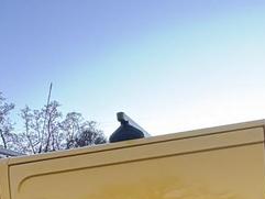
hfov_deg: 36.5
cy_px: 299
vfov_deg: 22.8
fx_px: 398
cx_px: 175
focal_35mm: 52
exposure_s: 1/96
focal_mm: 2.22
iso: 250
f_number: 2.2
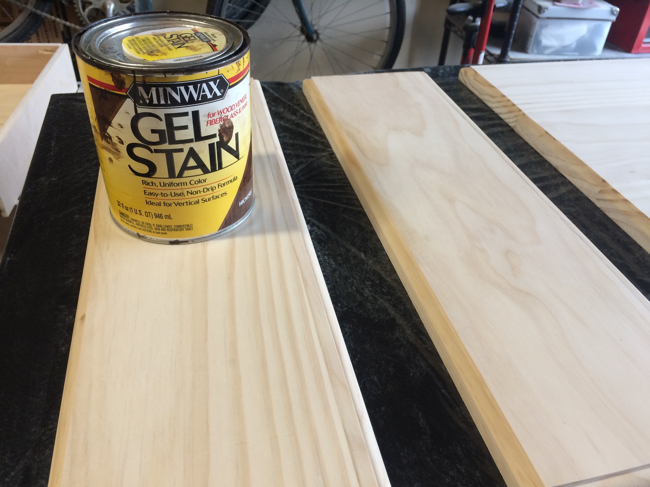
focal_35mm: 29
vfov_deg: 48.2
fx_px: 545
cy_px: 244
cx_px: 325
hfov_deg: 61.7
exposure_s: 1/40
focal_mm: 4.15
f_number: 2.2
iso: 40
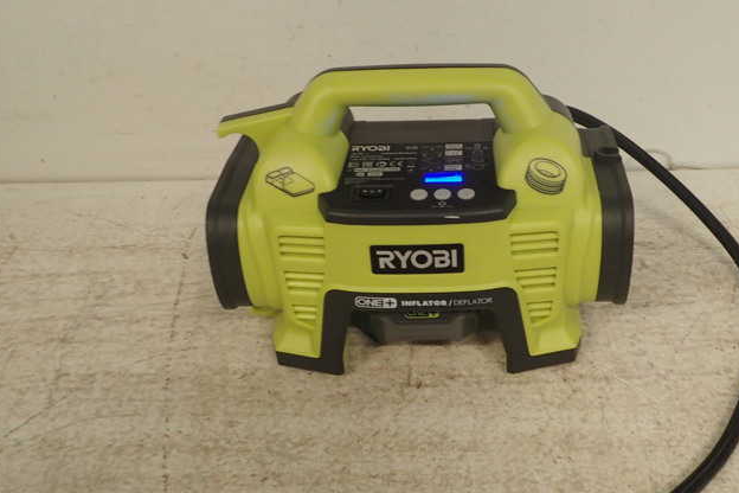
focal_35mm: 40
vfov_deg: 33.4
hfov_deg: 48.1
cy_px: 270
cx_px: 446
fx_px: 821
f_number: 2.3
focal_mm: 5.5
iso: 200
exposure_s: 1/30
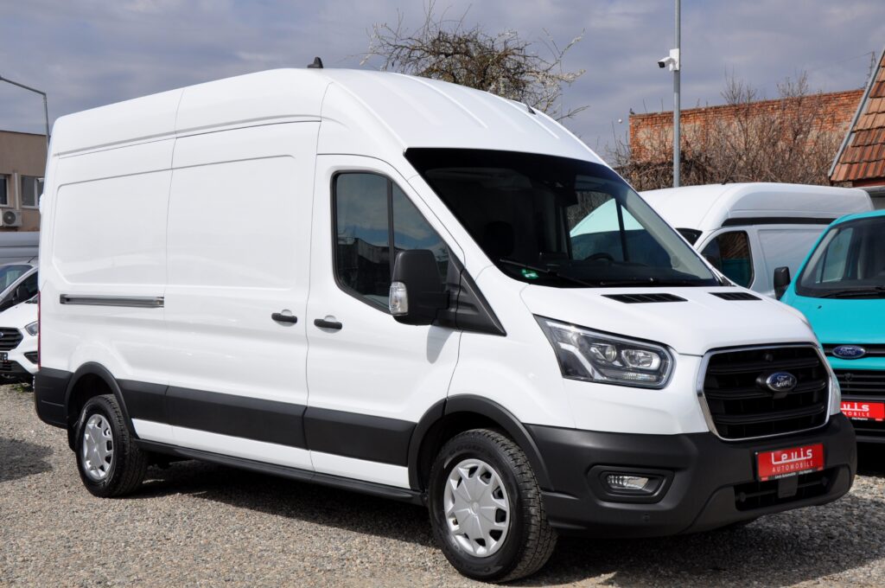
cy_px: 294
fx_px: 1178
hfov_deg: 41.2
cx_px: 442
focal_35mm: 48
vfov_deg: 28.0
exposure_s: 1/500
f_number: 11
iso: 500
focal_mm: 32
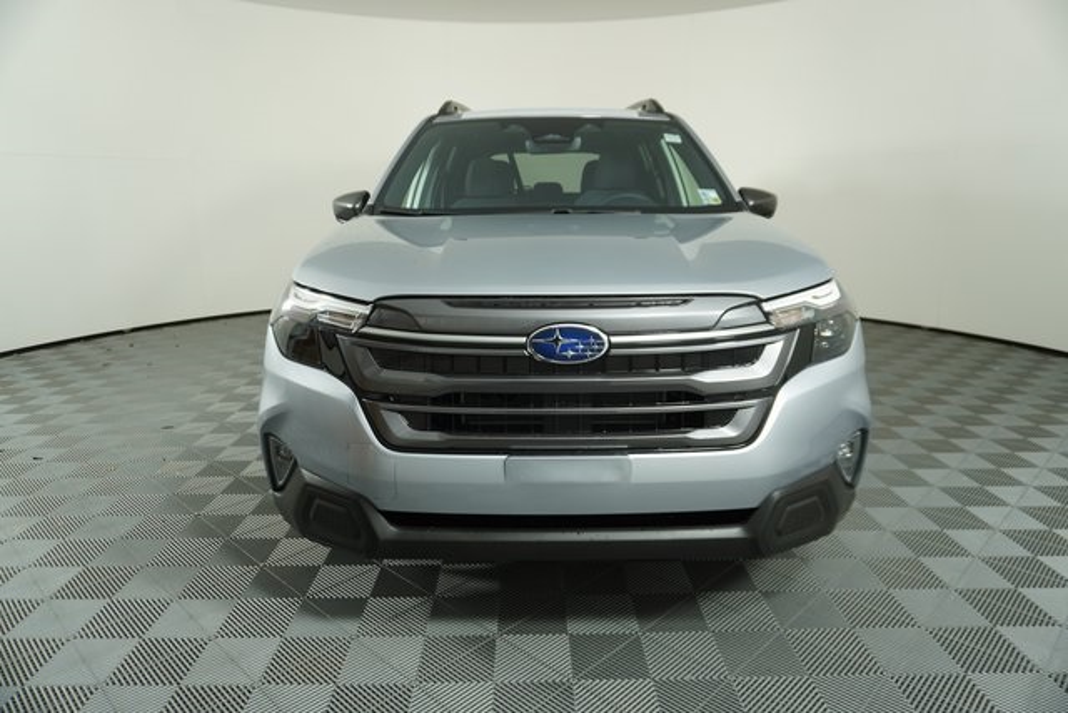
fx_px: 712
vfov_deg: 53.2
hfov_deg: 73.7
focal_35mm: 24
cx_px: 534
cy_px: 356
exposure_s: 1/60
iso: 100
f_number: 4
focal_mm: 16
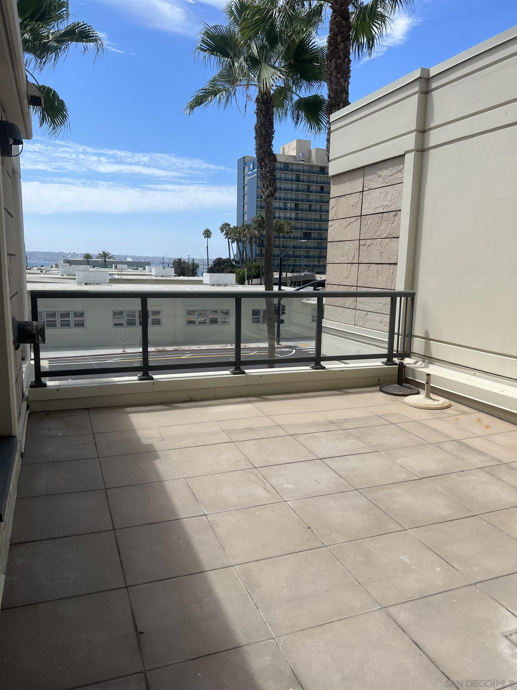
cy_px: 345
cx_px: 258
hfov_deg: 53.1
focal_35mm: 26
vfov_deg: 67.3
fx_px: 518
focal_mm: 5.7
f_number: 1.5
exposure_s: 1/4444
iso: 50
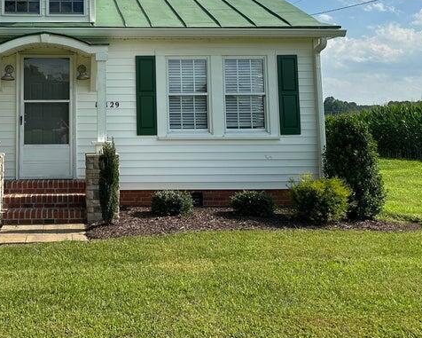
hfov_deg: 42.0
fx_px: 525
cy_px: 77
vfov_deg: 34.8
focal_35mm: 42
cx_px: 89
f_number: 1.78
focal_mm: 6.86
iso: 80
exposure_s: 1/5000
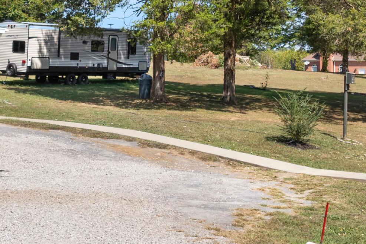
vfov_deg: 17.9
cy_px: 69
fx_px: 772
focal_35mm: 76
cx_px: 58
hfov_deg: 26.0
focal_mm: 12.29
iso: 130
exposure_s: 1/50
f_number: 2.8
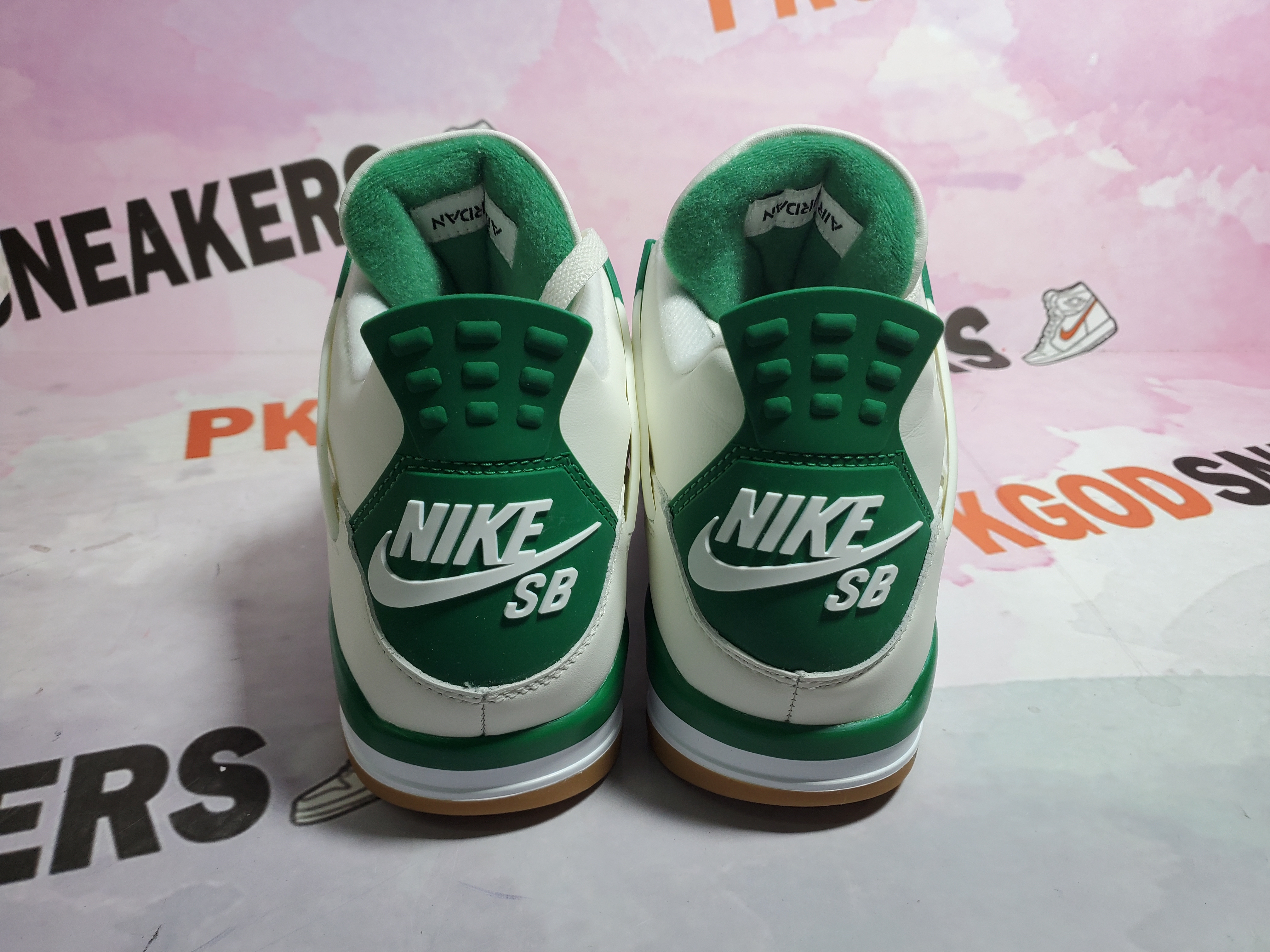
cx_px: 635
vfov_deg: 53.1
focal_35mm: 26
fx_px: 954
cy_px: 476
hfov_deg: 67.3
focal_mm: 4.3
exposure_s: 1/443
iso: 50
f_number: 1.5
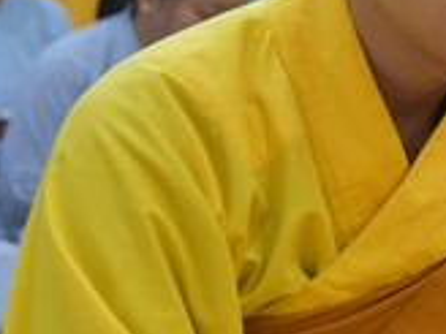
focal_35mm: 168
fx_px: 2165
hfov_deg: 11.2
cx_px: 696
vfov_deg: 8.8
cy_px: 206
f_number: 4
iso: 720
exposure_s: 1/60
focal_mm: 44
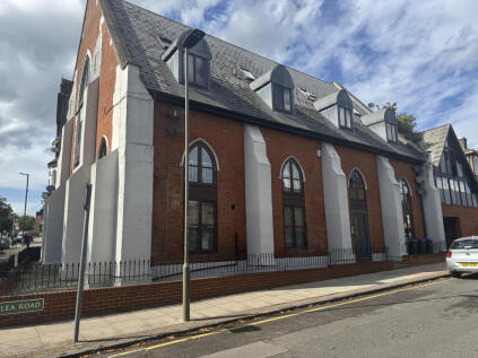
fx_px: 331
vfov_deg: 56.8
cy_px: 179
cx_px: 239
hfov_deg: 71.6
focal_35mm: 24
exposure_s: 1/4049
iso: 80
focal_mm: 6.76
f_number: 1.78
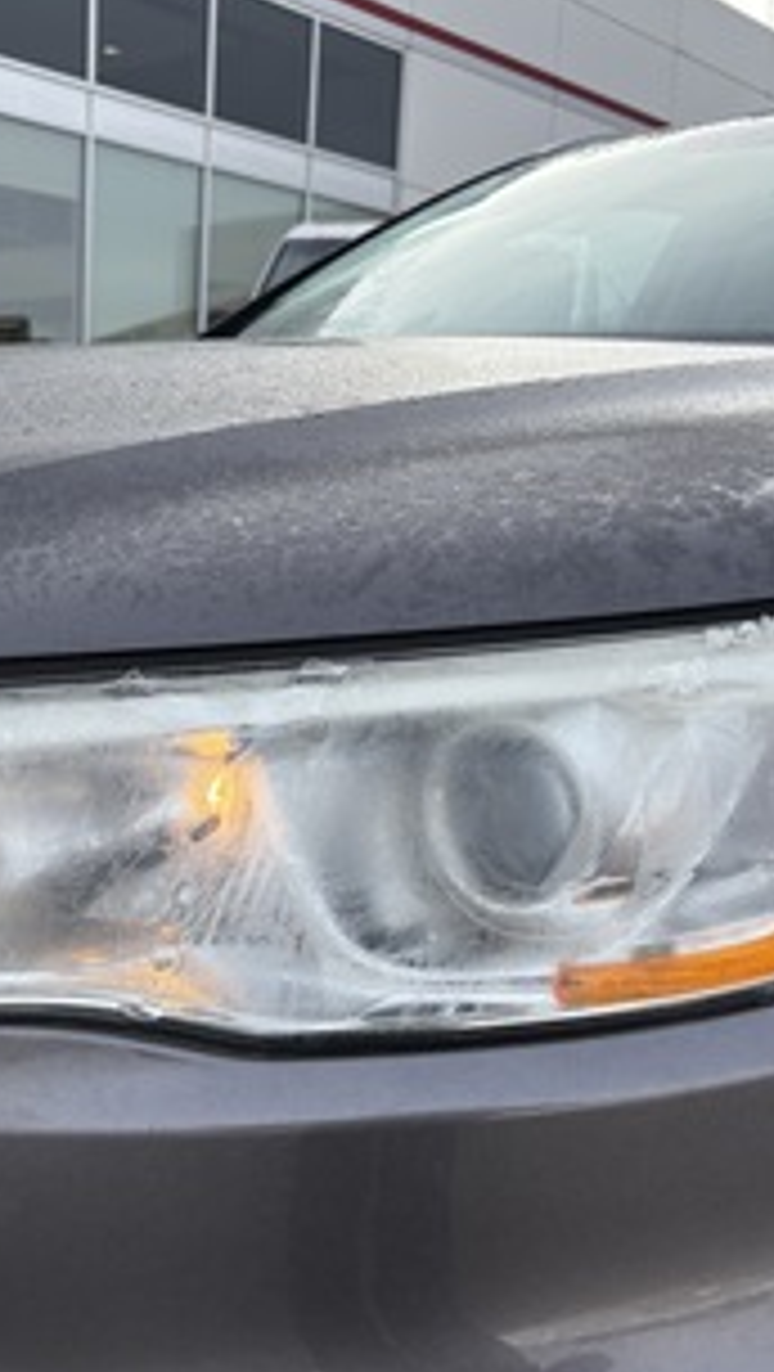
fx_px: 1420
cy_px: 682
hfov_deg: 30.5
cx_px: 369
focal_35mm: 39
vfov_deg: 51.6
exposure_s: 1/1783
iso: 50
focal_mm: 5.96
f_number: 1.6
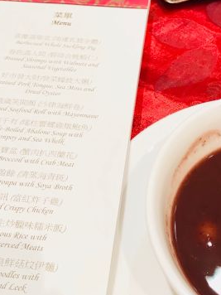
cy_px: 153
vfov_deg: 34.9
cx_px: 130
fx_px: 468
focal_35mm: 55
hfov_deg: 26.5
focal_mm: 3.99
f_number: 1.8
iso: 40
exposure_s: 1/20
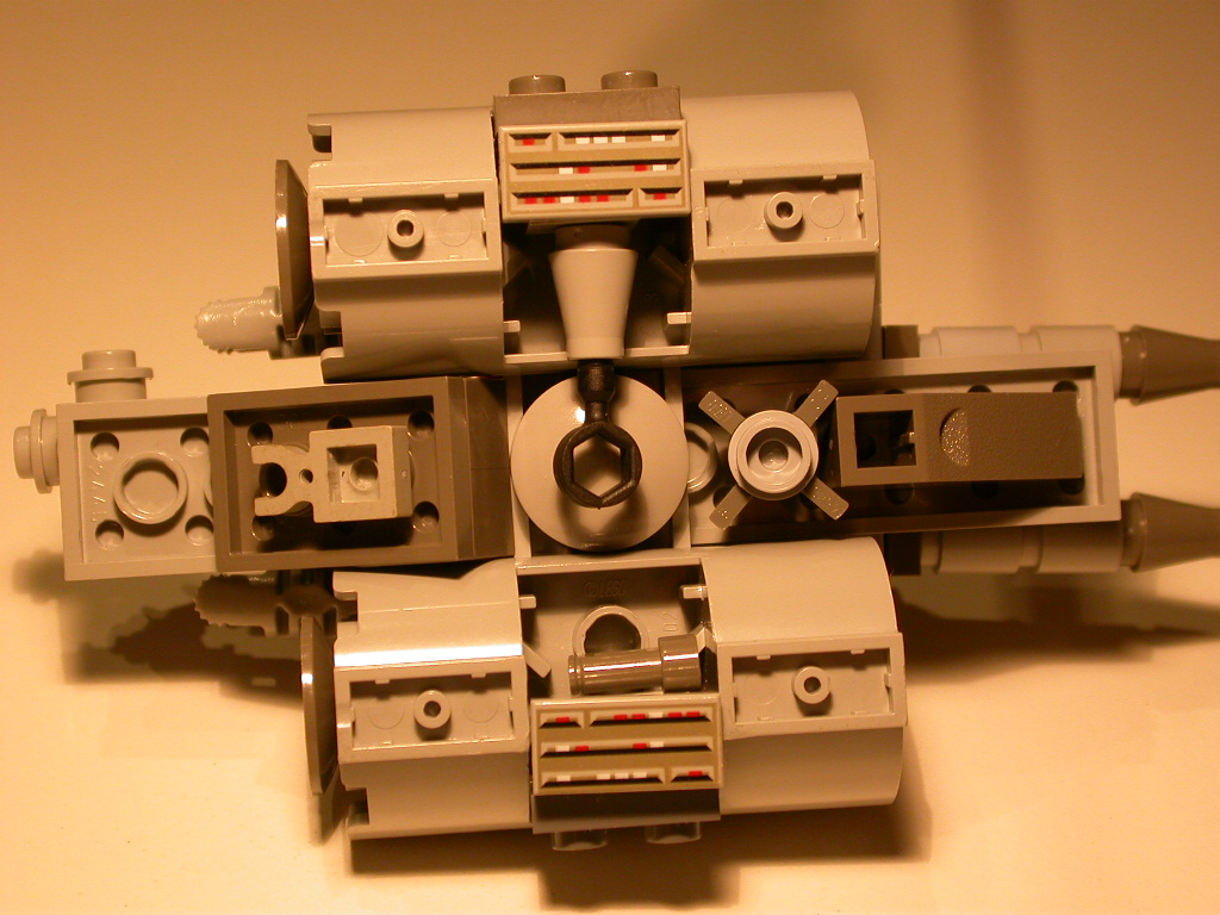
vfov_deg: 18.0
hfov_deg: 23.8
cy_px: 458
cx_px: 610
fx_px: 2890
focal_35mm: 82
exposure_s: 1/96
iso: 100
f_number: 3.6
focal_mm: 17.1
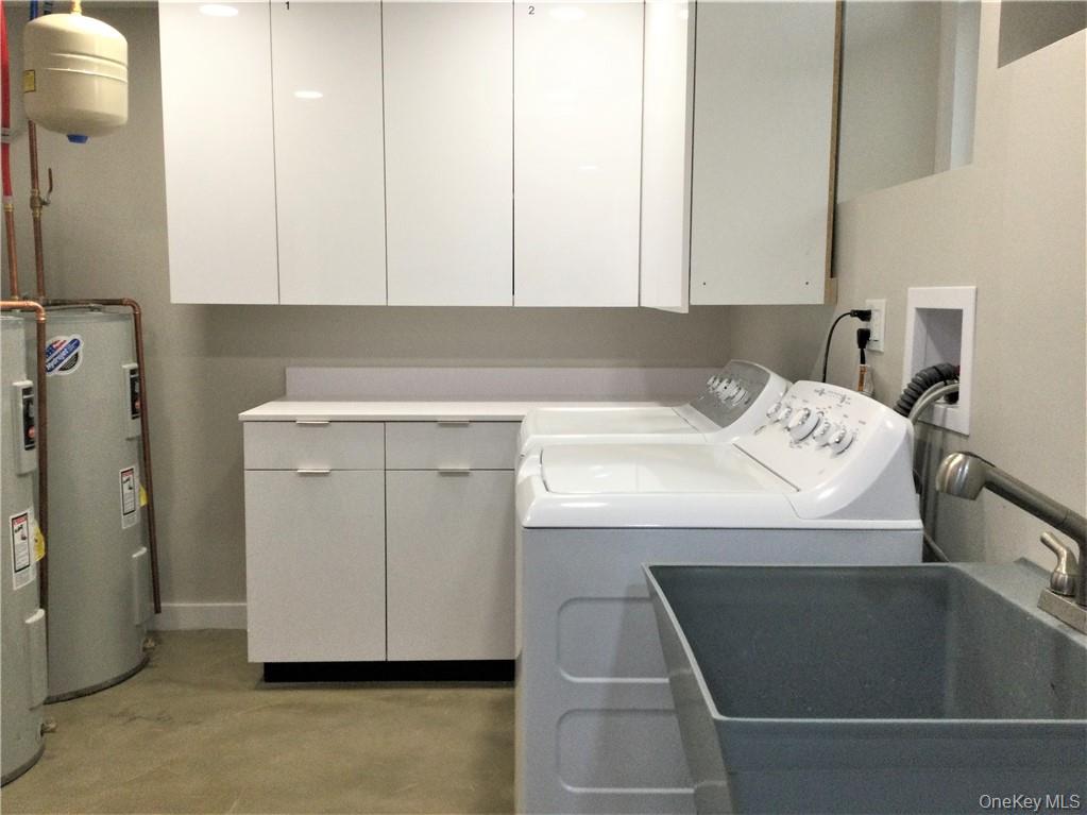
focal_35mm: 31
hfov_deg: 58.4
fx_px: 973
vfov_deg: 45.4
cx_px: 544
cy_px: 408
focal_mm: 3.3
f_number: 2.4
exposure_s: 1/30
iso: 32
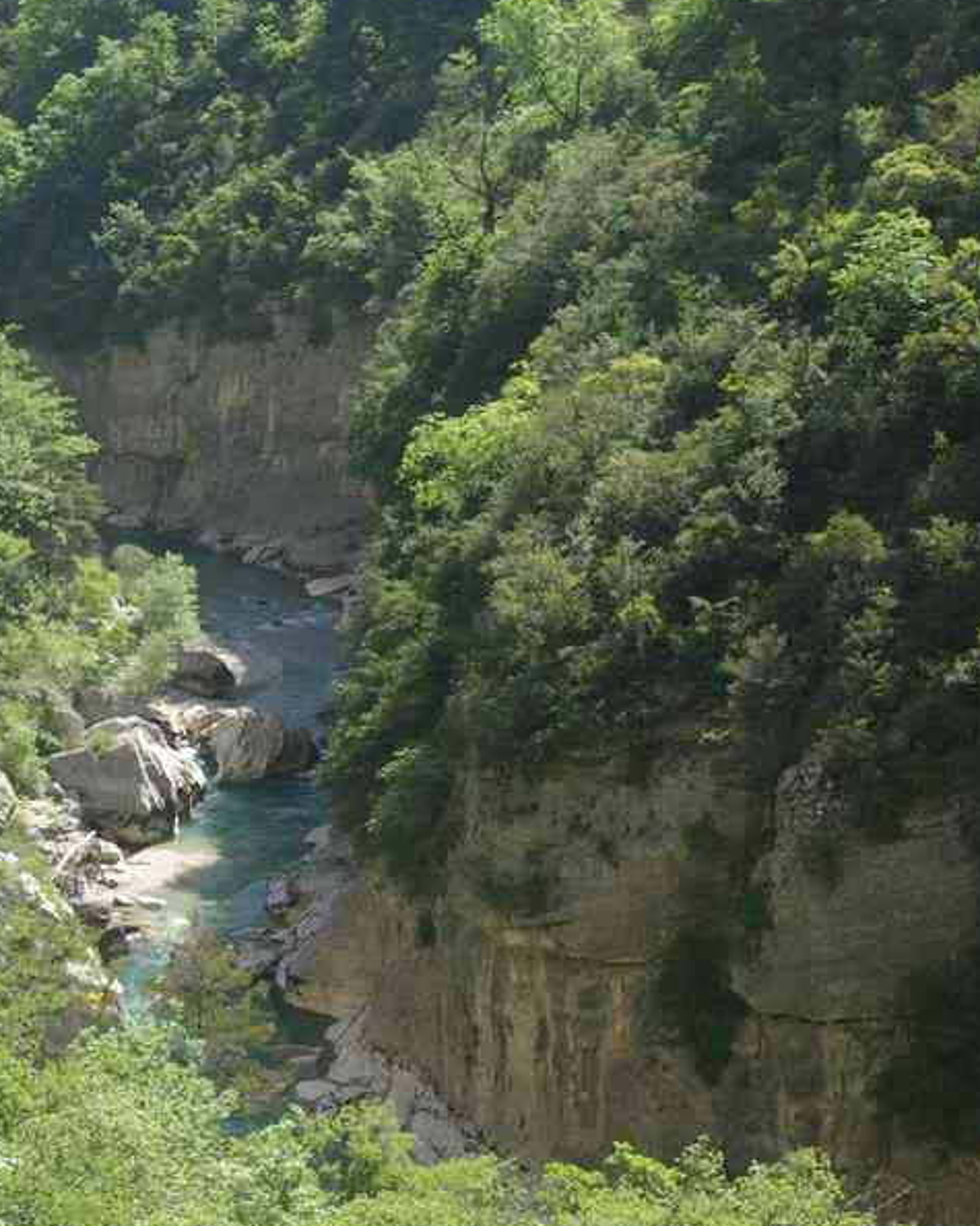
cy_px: 590
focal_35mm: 90
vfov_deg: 21.3
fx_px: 3264
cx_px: 158
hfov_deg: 16.9
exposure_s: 1/90
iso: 100
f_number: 6.7
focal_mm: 38
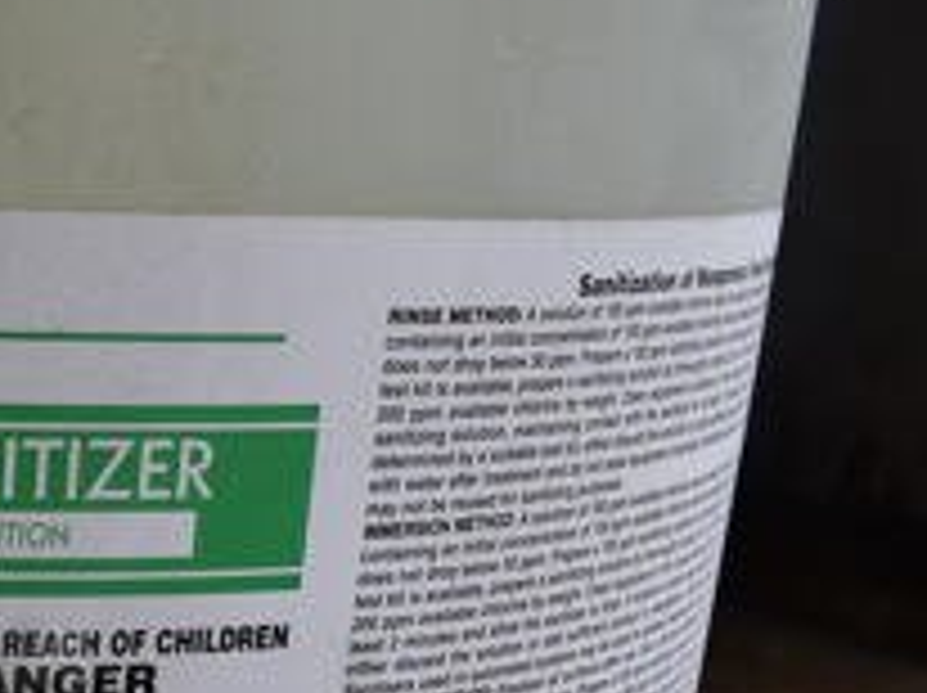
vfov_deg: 18.1
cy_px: 846
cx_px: -220
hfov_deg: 23.0
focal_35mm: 77
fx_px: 2060
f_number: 8
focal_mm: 18
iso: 100
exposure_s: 1/100
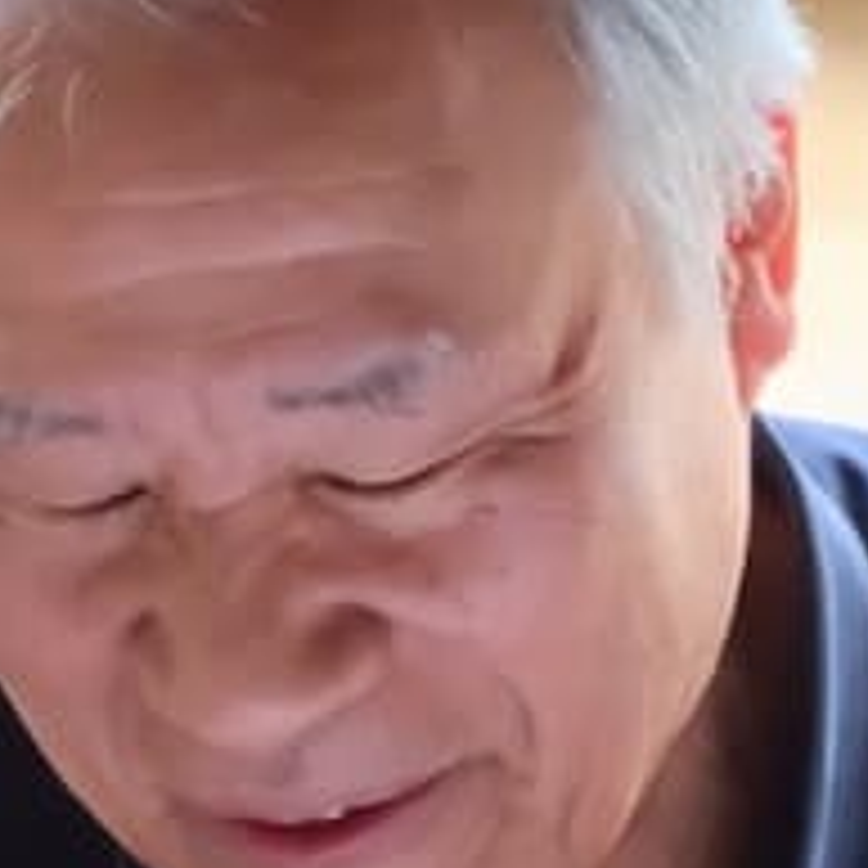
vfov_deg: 3.9
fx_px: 12568
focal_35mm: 443
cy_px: 1178
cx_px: 643
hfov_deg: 4.0
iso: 2500
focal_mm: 46.4
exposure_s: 1/60
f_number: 6.3
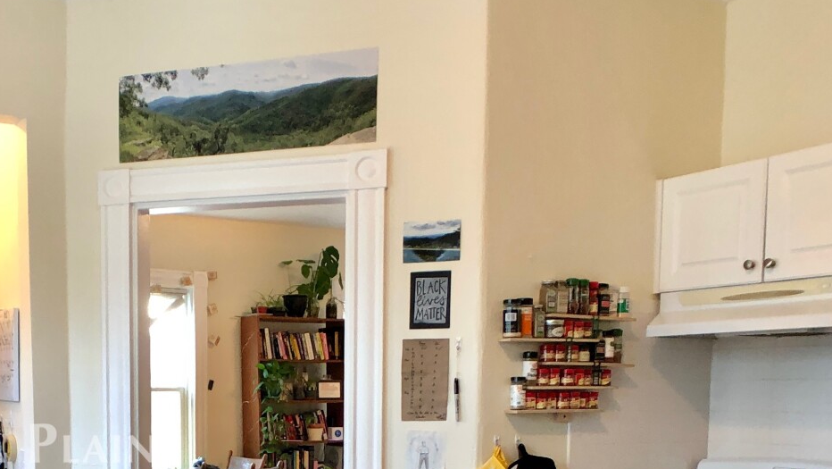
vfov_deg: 17.4
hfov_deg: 31.1
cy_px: 510
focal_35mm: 67
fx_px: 1479
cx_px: 247
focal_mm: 3.99
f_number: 1.8
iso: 160
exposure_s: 1/30
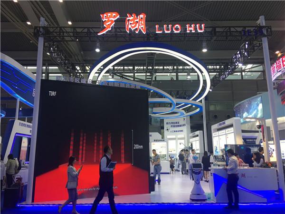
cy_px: 107
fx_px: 239
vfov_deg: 48.2
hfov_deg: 61.7
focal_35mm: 29
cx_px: 142
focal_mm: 4.15
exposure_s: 1/33
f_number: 2.2
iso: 25
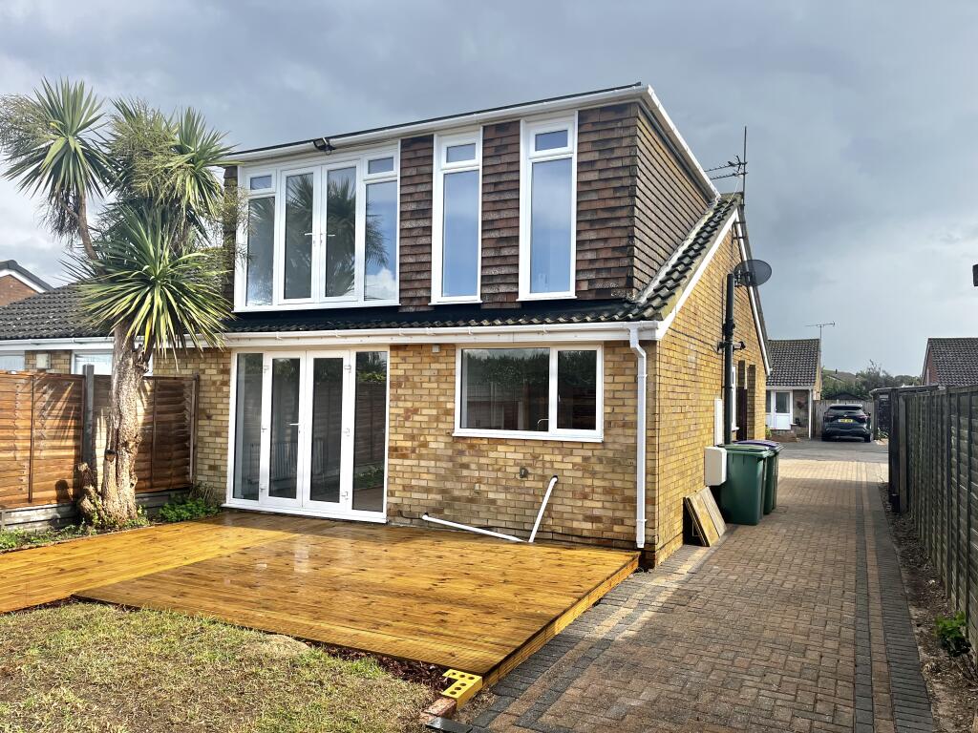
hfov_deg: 67.3
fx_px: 735
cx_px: 489
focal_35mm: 26
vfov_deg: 53.1
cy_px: 366
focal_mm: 5.1
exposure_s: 1/1721
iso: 50
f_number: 1.6
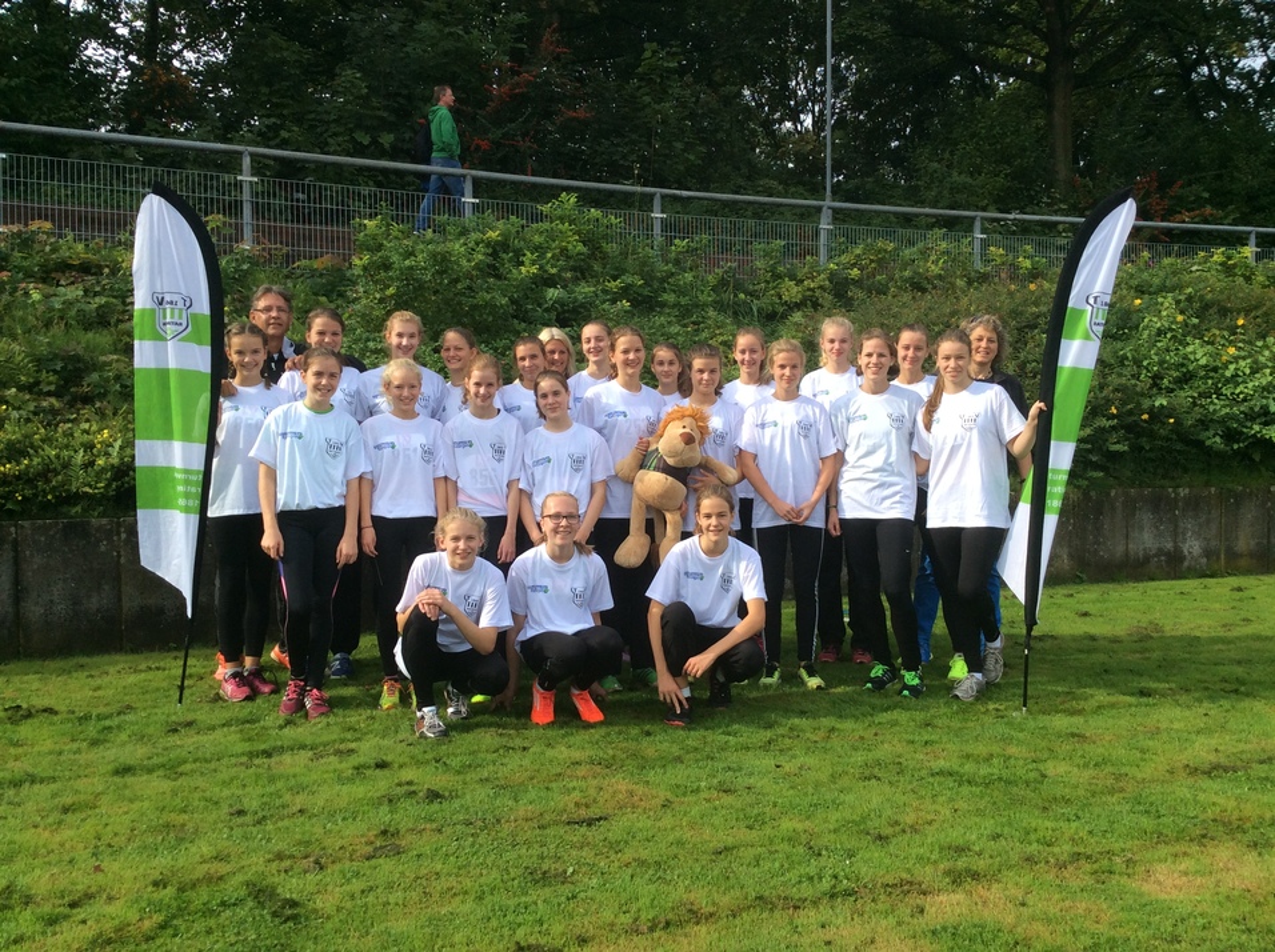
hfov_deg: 56.9
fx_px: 1177
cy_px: 476
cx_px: 638
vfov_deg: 44.1
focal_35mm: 32
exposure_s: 1/608
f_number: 2.4
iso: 32
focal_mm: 3.3
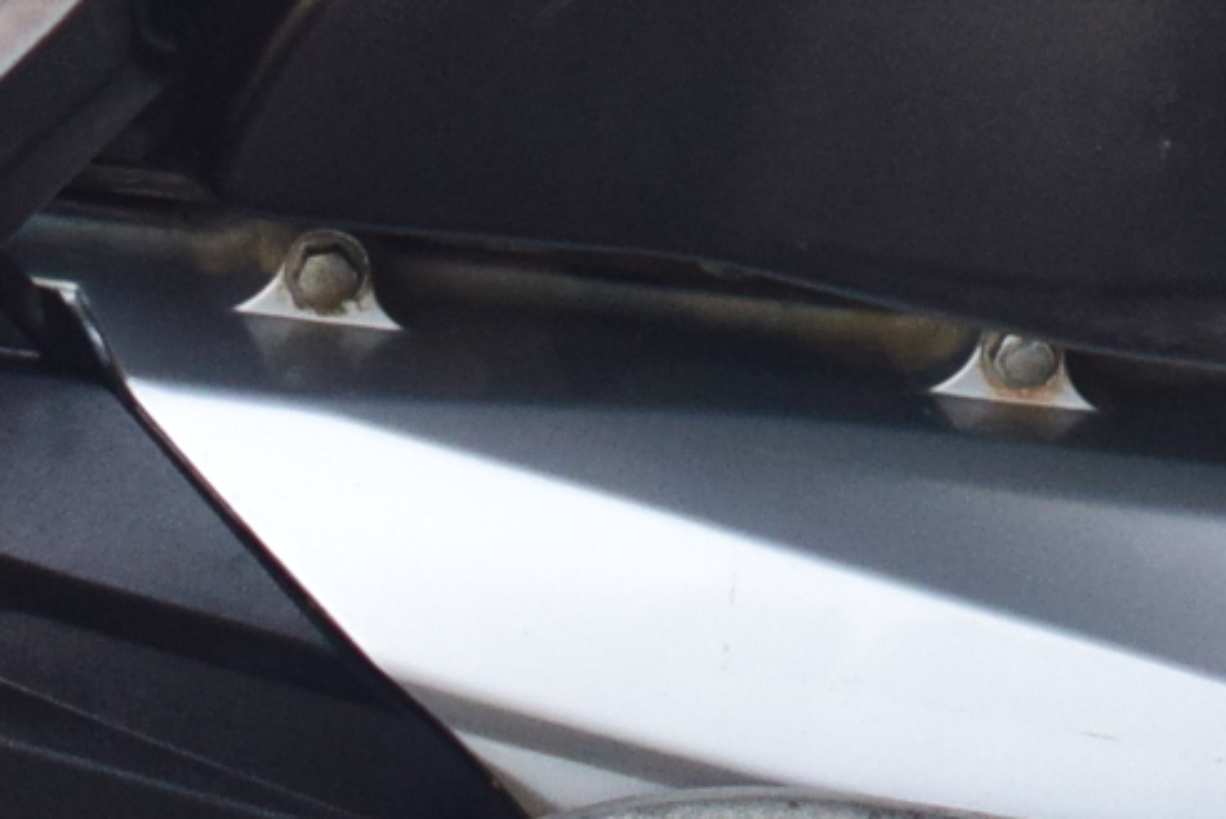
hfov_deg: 4.5
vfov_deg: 3.0
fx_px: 15572
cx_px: 901
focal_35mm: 457
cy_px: -841
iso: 800
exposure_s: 1/400
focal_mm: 50
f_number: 2.8
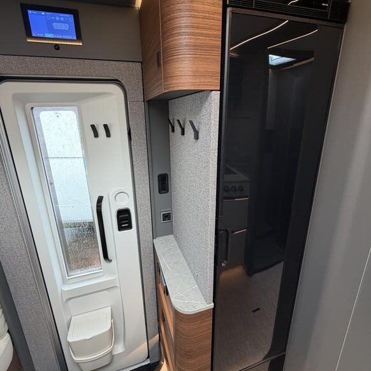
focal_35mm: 17
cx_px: 181
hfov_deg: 84.0
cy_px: 175
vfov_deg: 83.9
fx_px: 206
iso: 320
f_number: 2.2
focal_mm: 2.22
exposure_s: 1/121
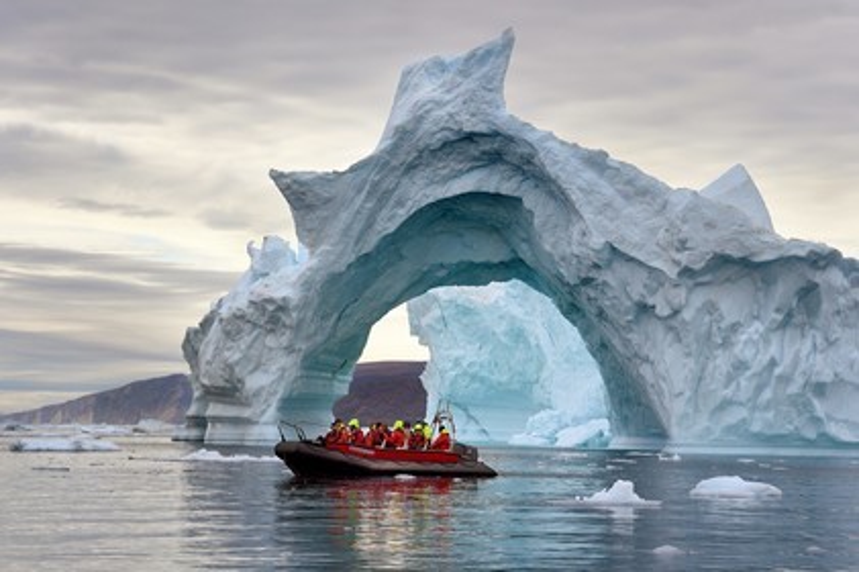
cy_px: 286
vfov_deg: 11.4
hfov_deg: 17.1
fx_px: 2861
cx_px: 430
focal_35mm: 120
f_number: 8
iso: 400
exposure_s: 1/640
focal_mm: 120
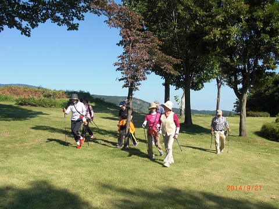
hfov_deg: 51.4
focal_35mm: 36
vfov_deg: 39.7
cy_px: 104
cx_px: 140
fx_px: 290
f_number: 7.9
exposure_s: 1/125
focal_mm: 6.3
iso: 50
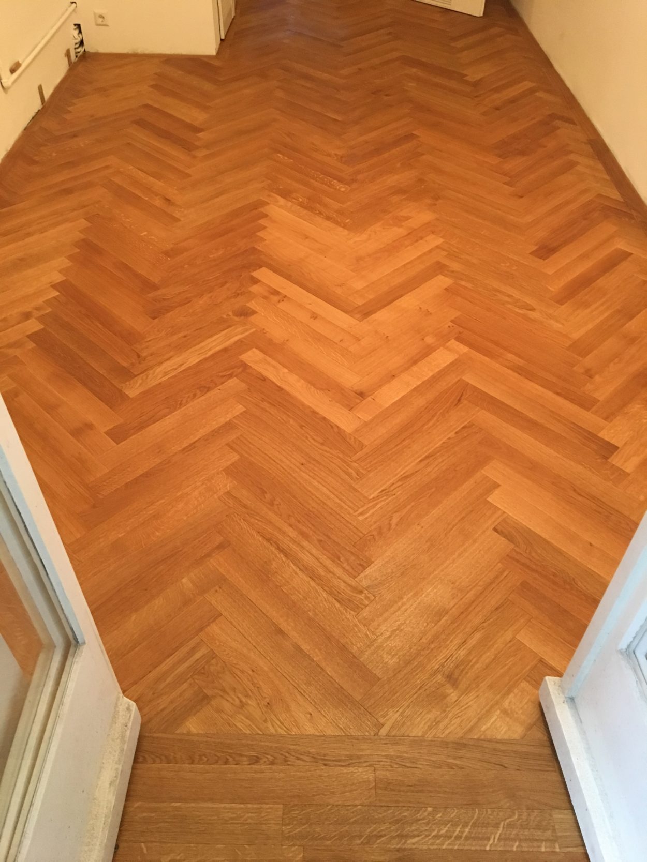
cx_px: 324
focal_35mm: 29
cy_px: 431
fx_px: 723
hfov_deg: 48.2
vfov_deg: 61.7
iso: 200
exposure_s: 1/20
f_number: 2.2
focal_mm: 4.15
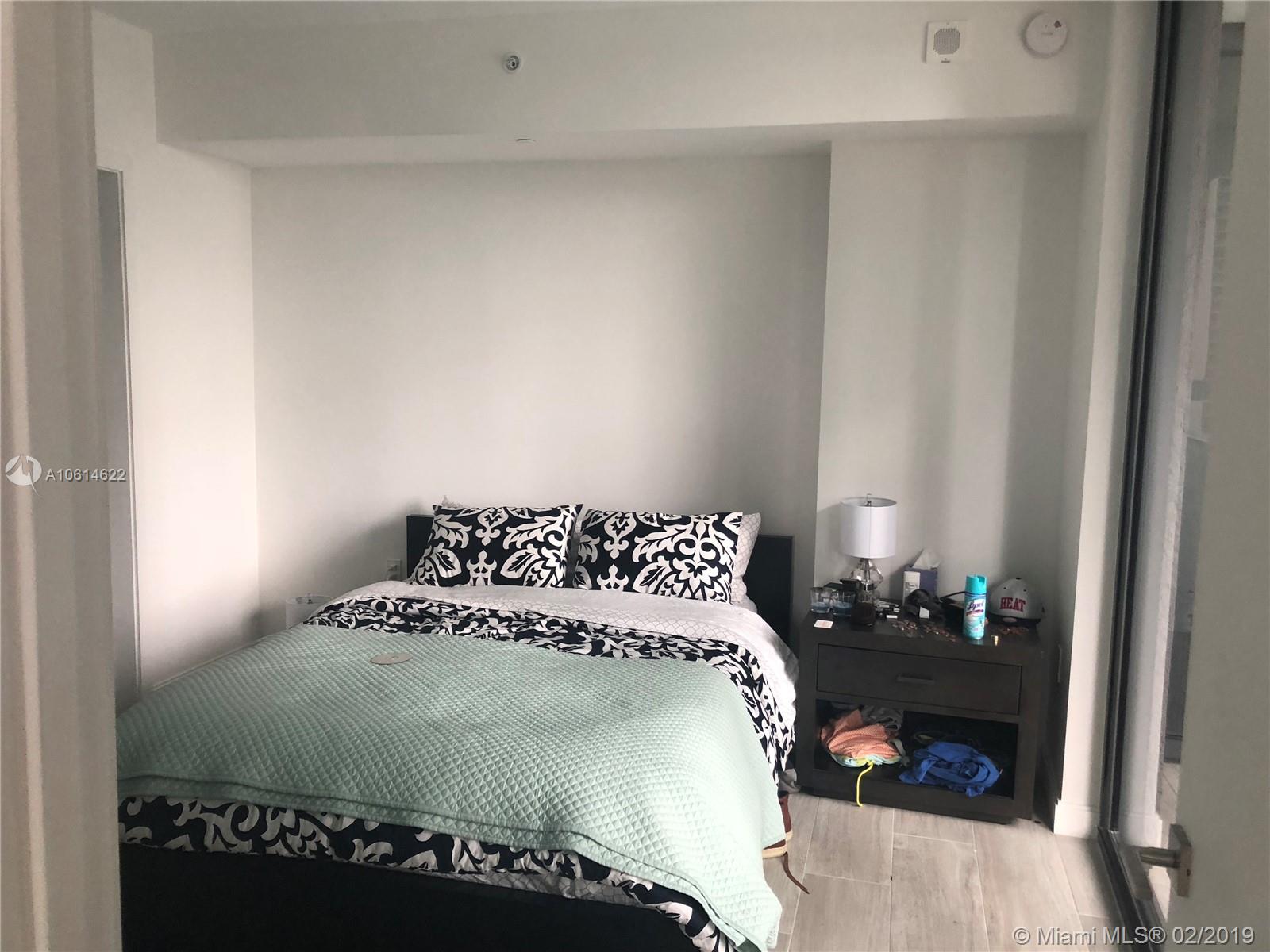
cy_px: 476
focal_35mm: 28
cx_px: 635
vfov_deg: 49.7
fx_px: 1027
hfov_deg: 63.4
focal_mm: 4
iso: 40
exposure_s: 1/30
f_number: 1.8
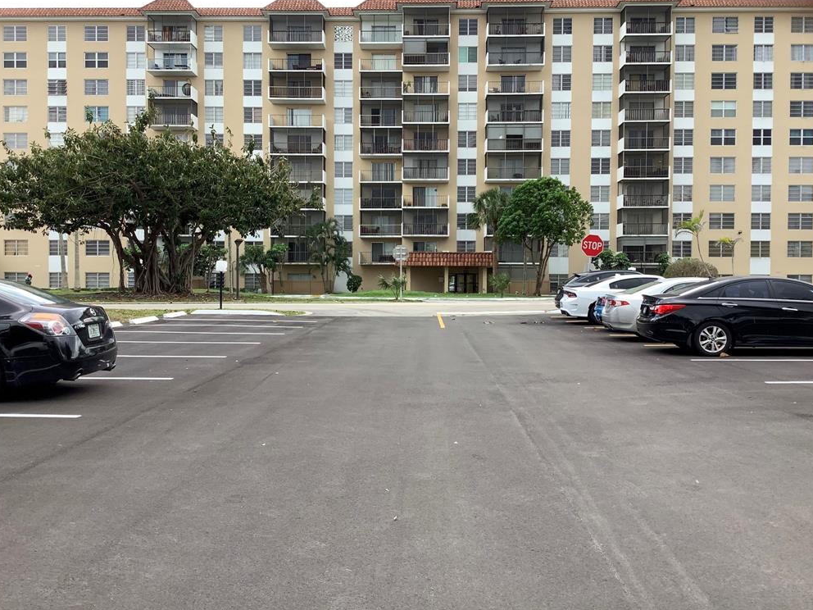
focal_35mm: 32
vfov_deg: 44.2
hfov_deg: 56.8
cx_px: 411
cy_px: 297
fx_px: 752
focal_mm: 3.3
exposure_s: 1/239
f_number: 2.4
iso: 25
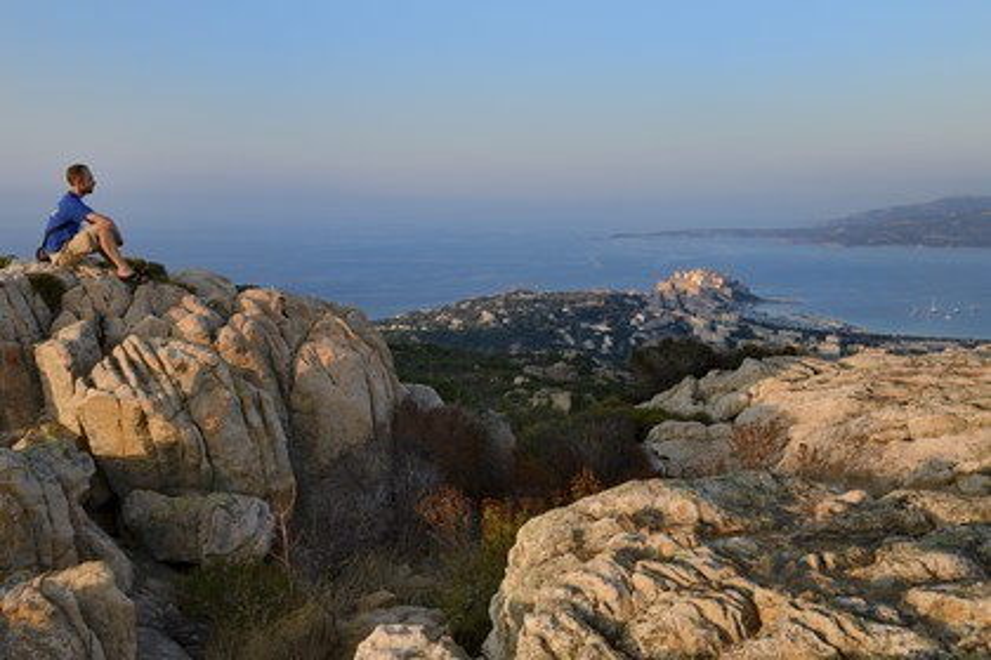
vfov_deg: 36.9
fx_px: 991
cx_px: 496
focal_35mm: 36
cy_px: 330
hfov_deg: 53.1
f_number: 8
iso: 200
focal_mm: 36
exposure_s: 1/160
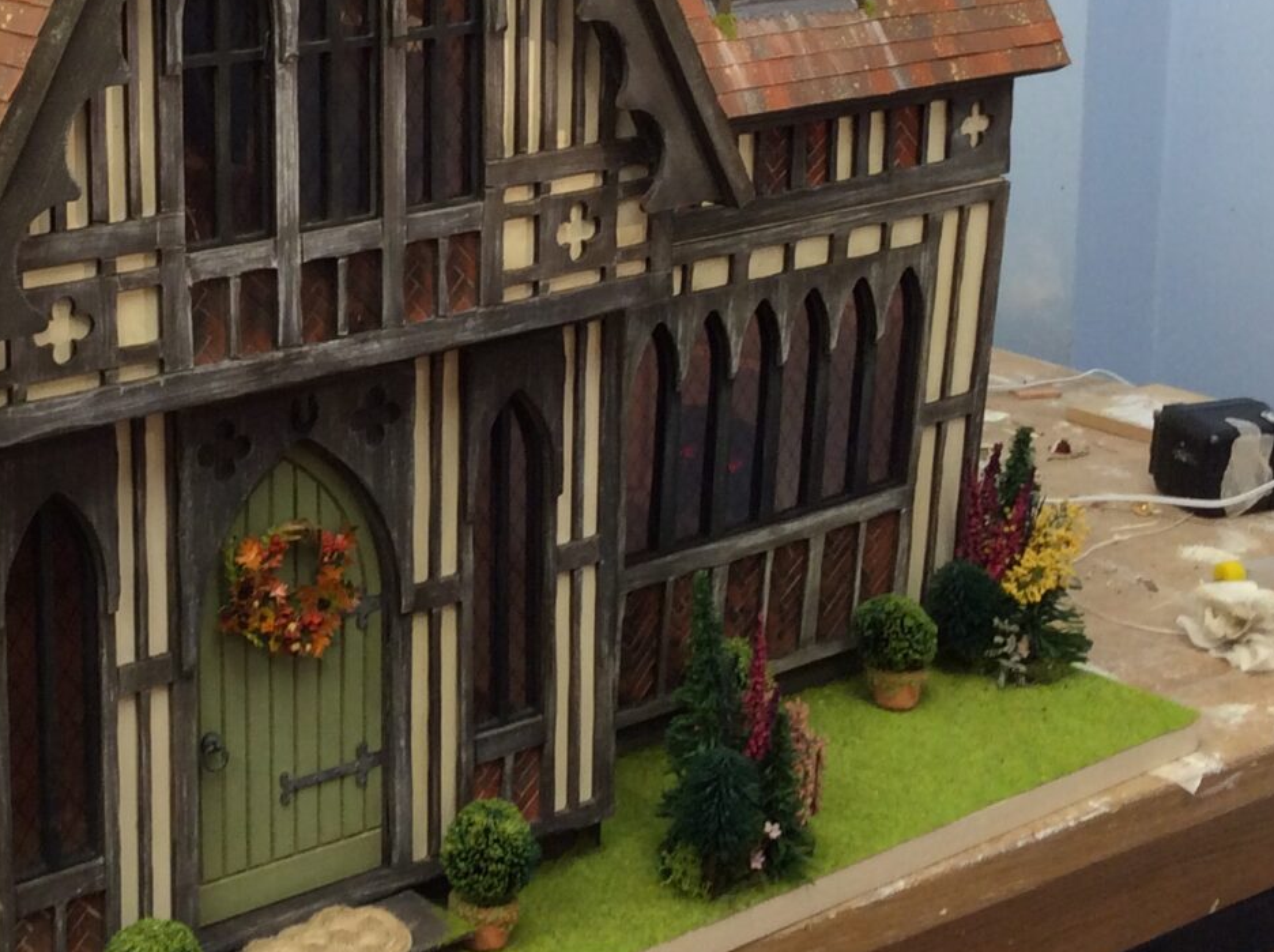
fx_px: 2572
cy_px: 196
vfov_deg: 20.7
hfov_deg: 27.3
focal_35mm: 70
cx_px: 257
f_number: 2.4
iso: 50
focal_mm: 3.3
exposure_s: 1/25
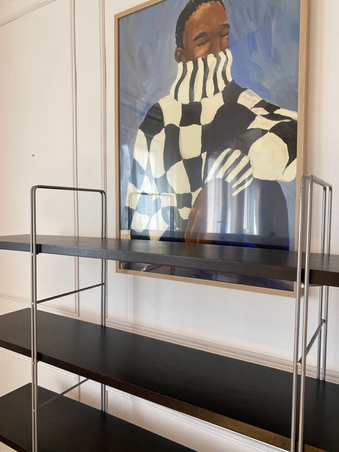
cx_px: 170
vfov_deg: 67.3
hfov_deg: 53.1
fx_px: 339
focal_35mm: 26
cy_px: 226
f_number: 1.8
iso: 32
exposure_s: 1/128
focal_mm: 4.25
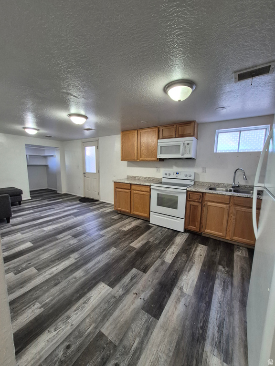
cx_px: 138
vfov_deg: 106.2
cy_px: 183
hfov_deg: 89.9
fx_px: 138
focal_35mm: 13
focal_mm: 1.74
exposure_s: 1/60
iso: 200
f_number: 2.2
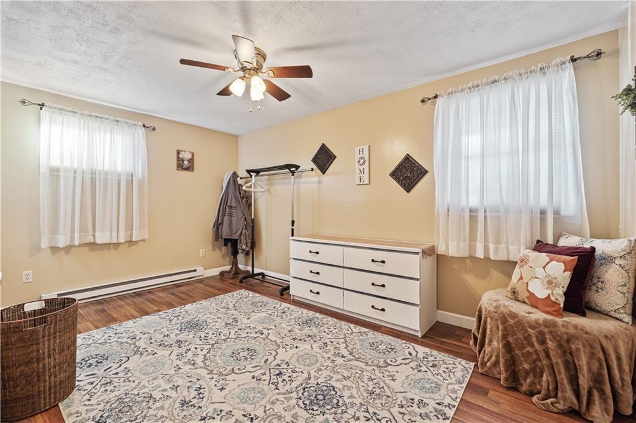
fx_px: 265
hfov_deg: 100.4
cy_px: 212
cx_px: 318
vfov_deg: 77.3
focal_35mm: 15
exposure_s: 1/30
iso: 400
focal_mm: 15
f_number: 2.8
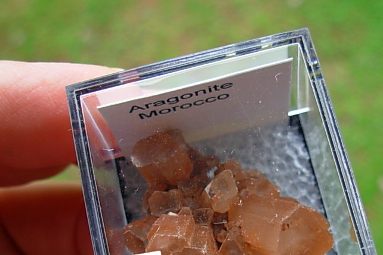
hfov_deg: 31.8
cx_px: 232
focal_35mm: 63
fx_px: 670
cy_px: 207
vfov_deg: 21.3
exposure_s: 1/90.5
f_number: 2.9
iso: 50
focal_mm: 6.3
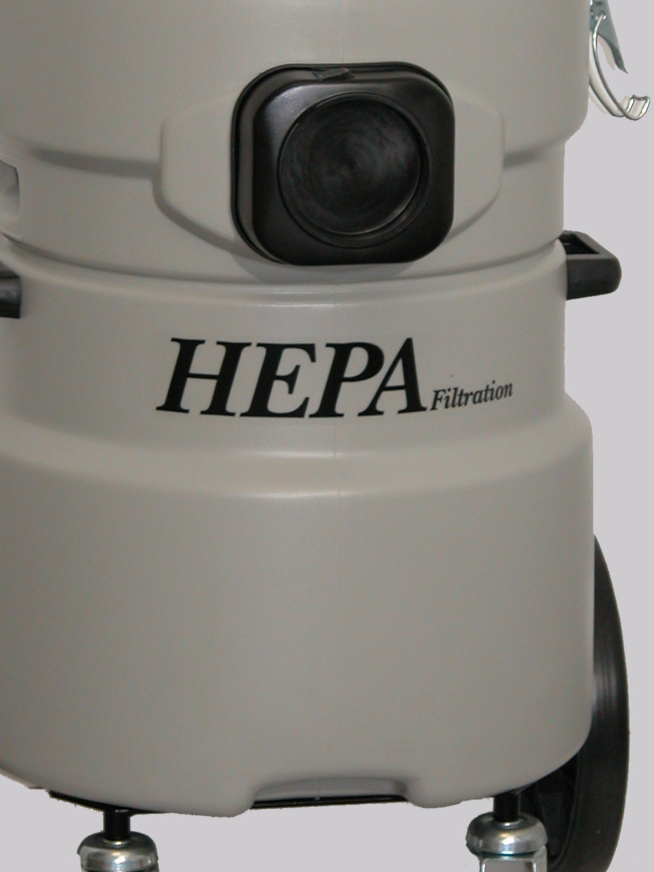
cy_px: 280
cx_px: 292
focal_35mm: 216
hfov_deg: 6.9
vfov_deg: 9.2
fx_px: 5442
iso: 200
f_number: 3.7
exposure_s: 1/125
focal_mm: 29.5
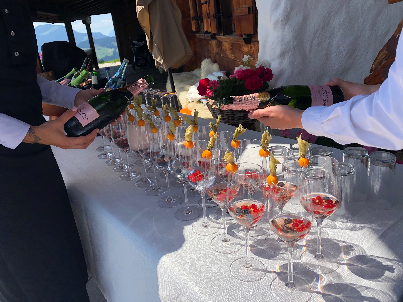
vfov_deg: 49.7
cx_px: 202
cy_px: 151
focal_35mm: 28
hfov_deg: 63.4
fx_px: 326
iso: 20
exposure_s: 1/2000
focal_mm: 3.99
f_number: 1.8
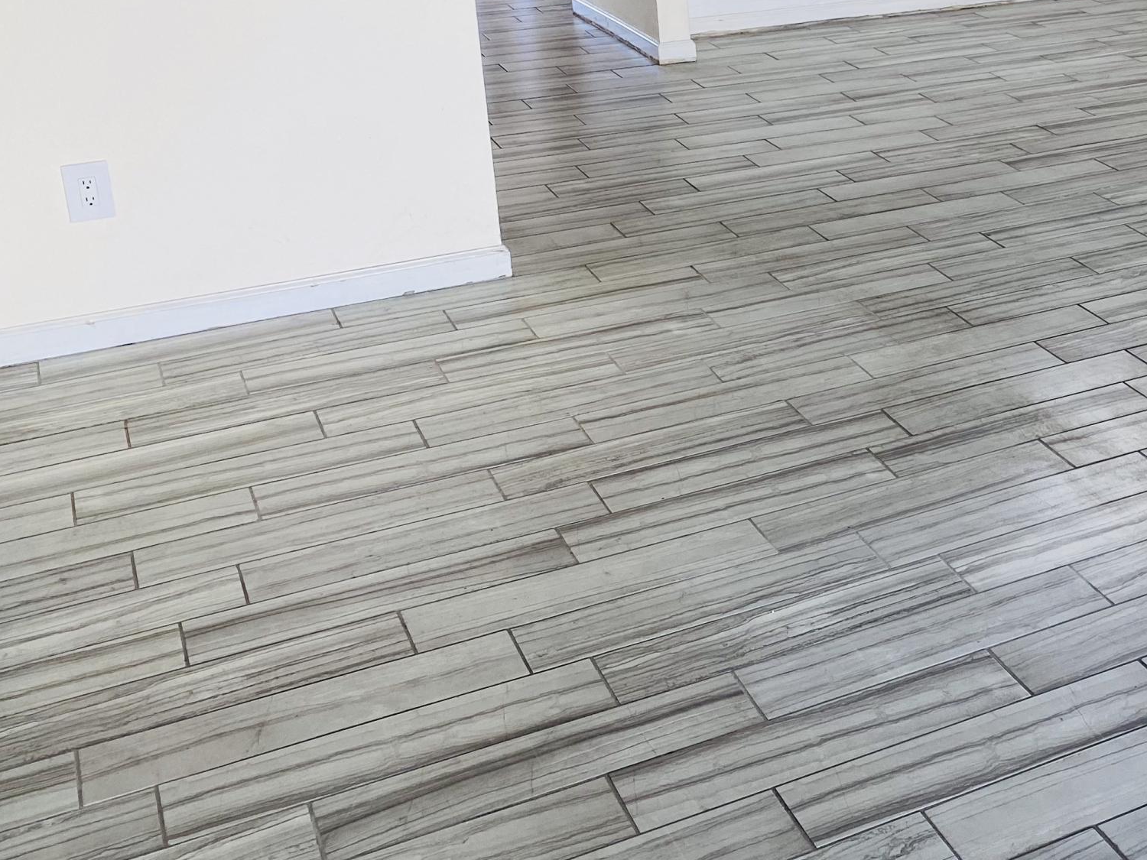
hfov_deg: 33.7
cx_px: 1145
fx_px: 1723
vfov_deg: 27.5
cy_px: 167
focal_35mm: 52
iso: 80
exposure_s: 1/121
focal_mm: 4.25
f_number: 1.8
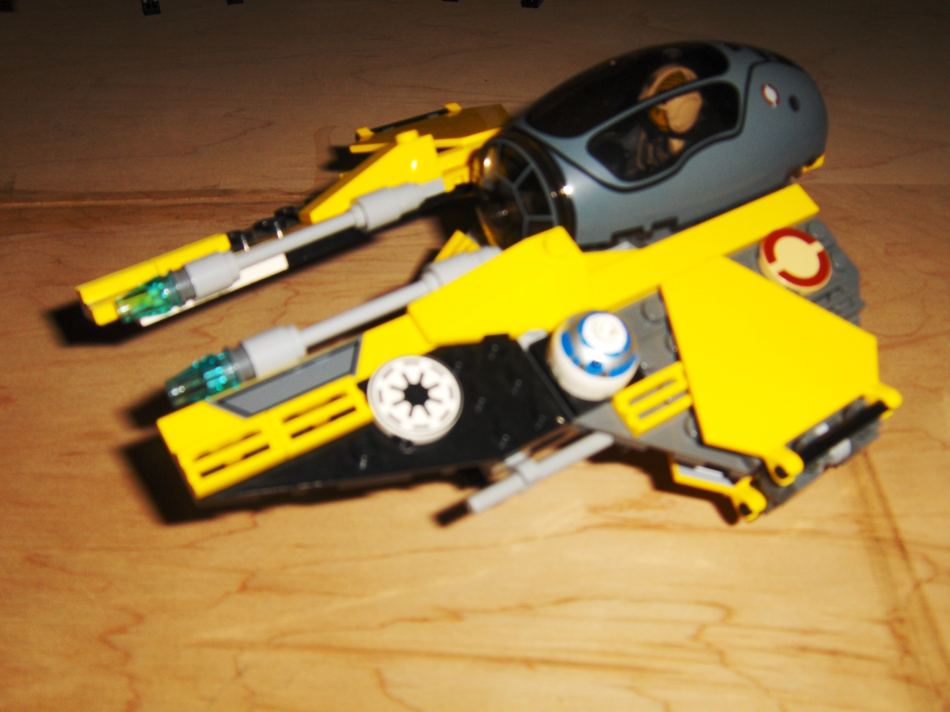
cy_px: 356
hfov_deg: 52.6
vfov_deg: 40.7
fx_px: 961
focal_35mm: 35
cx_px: 475
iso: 100
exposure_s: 1/60
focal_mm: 7.5
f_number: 5.5
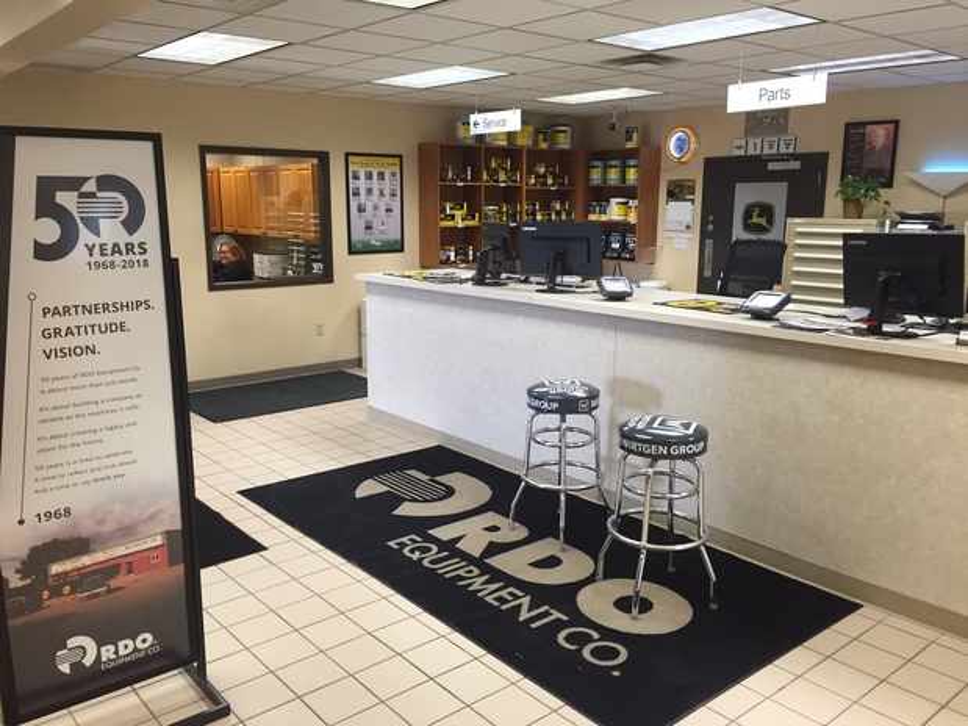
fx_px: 811
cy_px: 363
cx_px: 484
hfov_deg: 61.7
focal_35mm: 29
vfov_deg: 48.2
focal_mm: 4.15
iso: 50
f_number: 2.2
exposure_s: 1/30
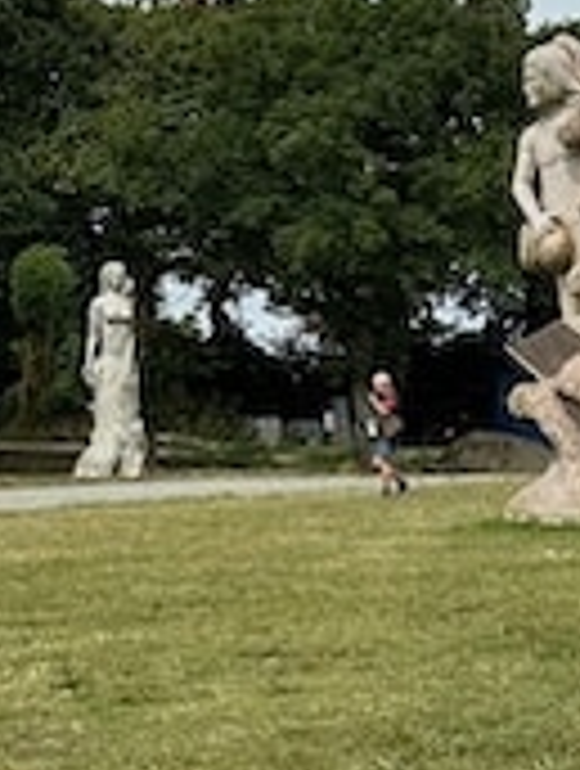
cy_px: 212
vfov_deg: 14.0
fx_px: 3116
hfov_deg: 10.5
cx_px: -4
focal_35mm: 140
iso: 80
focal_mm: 6.86
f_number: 1.78
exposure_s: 1/7576
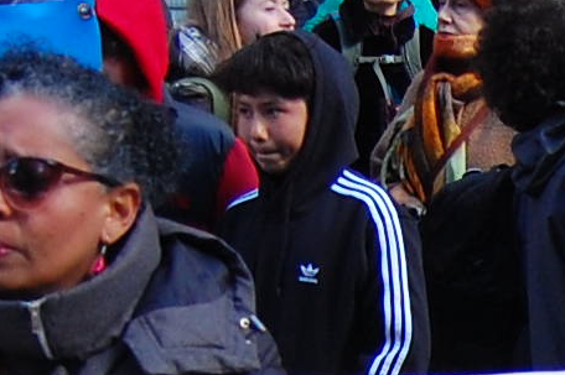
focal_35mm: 178
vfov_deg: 7.4
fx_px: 2791
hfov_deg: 11.1
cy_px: 756
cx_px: 870
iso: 400
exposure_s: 1/500
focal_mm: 18
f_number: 3.5
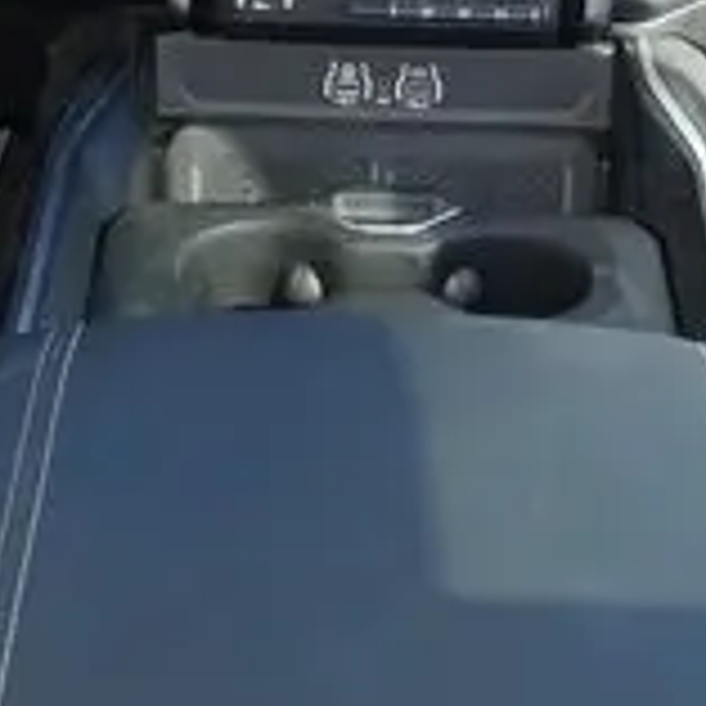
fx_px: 2331
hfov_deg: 17.2
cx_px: 306
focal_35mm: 101
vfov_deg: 17.2
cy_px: 209
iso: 200
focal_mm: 14
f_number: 5
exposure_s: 1/60
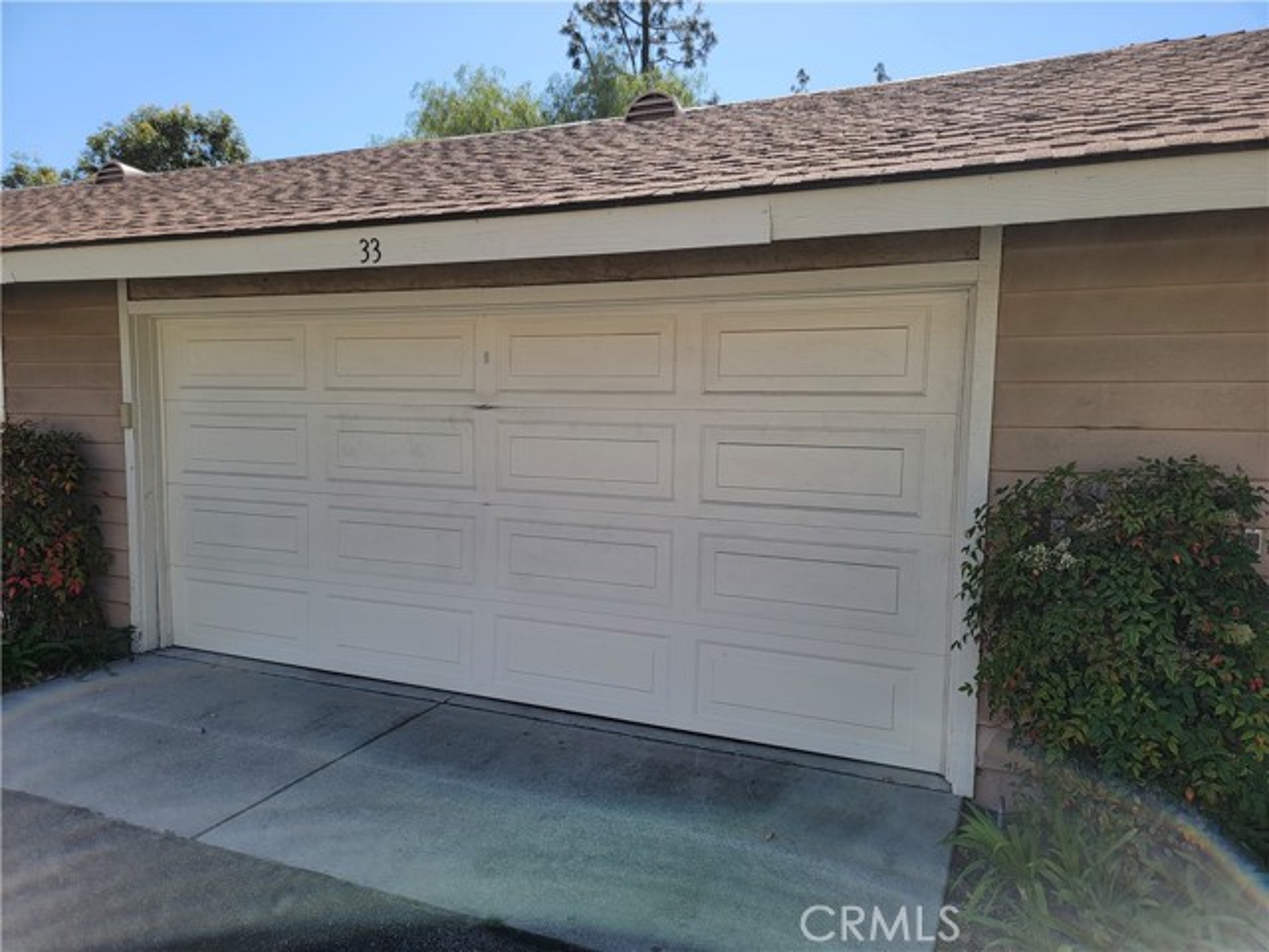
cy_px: 476
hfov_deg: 71.6
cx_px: 634
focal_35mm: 24
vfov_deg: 56.8
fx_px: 880
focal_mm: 6.7
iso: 16
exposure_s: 1/563
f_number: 1.8
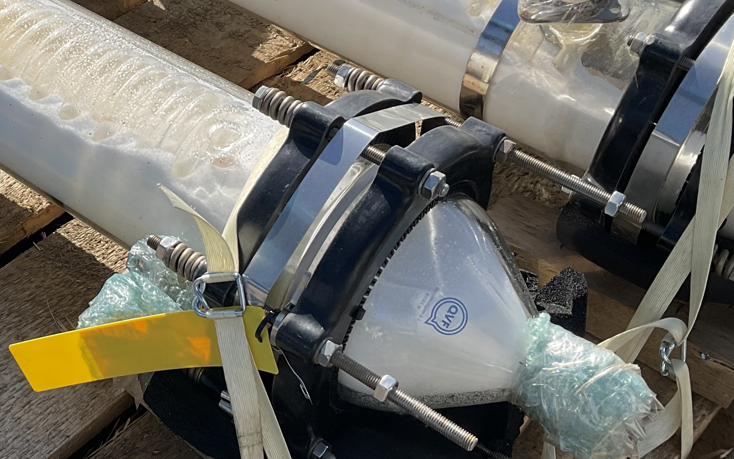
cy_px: 139
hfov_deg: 32.1
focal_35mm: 60
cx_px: 50
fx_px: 1200
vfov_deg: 21.5
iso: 25
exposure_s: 1/1412
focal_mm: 3
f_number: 1.8
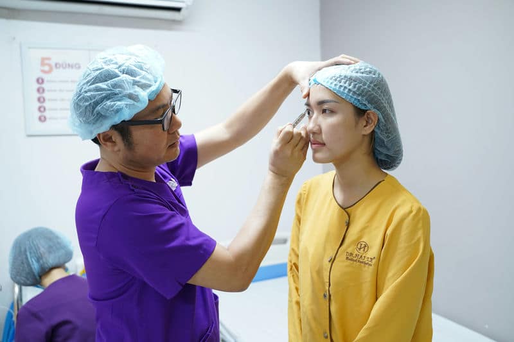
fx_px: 471
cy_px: 171
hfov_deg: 57.2
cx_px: 257
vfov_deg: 40.0
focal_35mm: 33
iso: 2000
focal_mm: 33
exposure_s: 1/100
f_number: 3.5
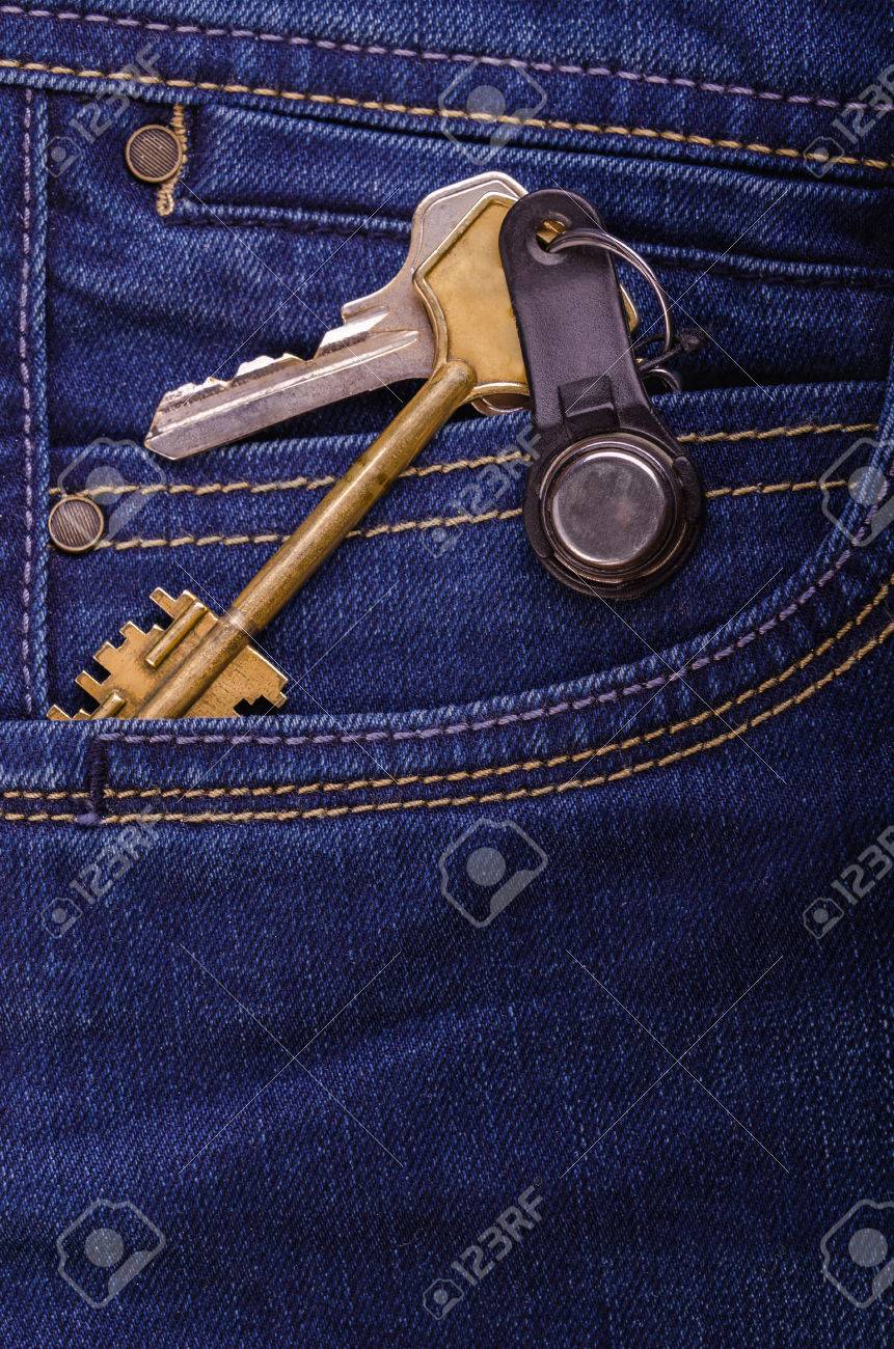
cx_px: 447
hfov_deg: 11.7
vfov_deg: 17.5
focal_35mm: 117
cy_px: 674
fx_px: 4378
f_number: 8
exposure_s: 1/250
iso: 100
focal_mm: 78
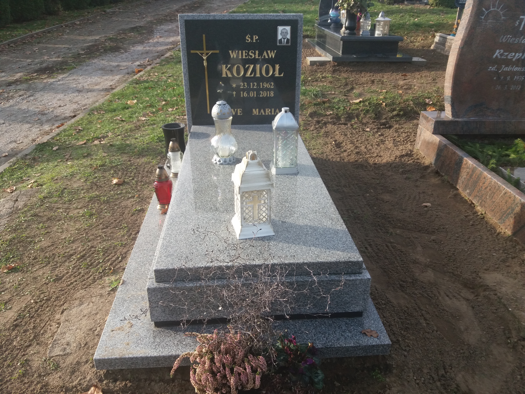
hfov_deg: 63.4
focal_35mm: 28
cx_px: 262
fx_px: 425
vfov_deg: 49.7
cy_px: 197
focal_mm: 3.7
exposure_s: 1/532
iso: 64
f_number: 1.9
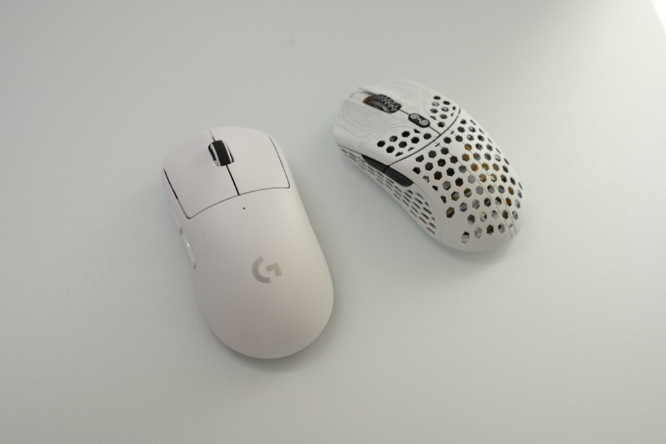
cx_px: 333
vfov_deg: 33.4
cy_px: 222
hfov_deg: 48.5
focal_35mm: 40
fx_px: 740
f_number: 4.5
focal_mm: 40
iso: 250
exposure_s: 1/100
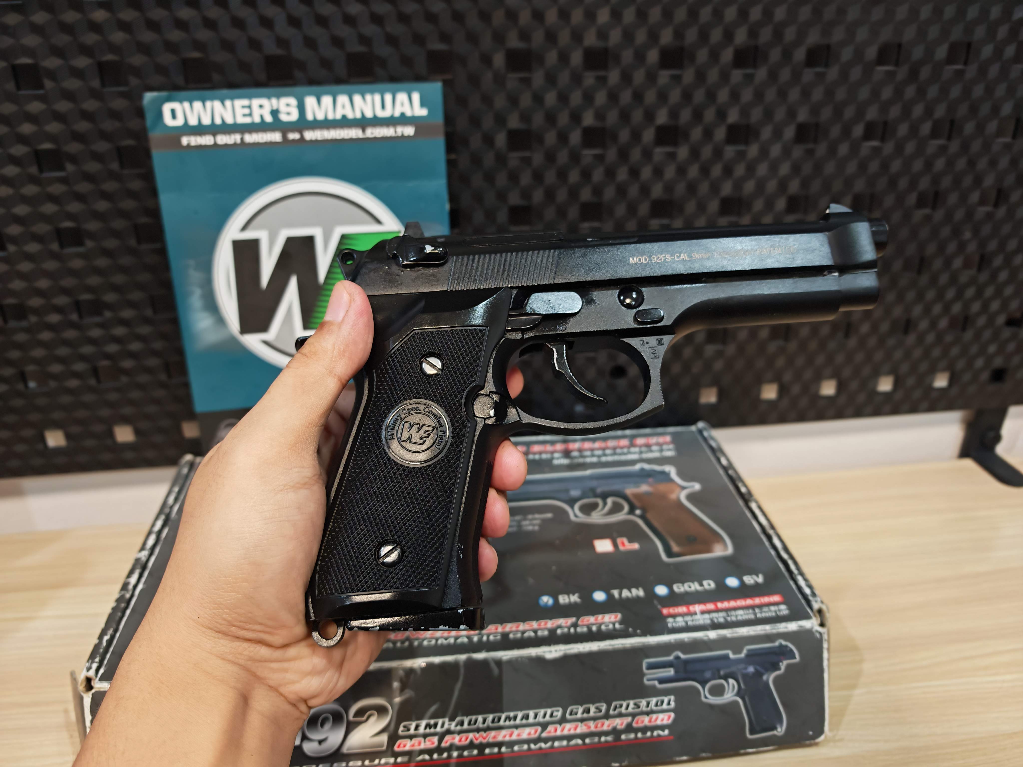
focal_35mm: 24
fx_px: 709
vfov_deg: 56.8
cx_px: 512
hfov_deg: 71.6
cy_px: 384
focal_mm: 6.83
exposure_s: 1/50
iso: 400
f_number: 2
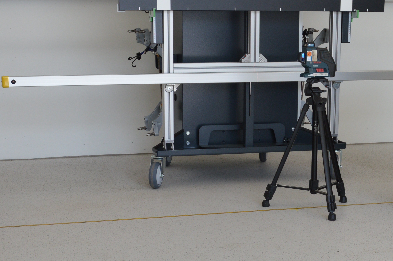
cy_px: 185
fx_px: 829
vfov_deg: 17.8
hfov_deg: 26.7
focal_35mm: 76
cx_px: 218
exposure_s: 1/125
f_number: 8
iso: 250
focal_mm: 24
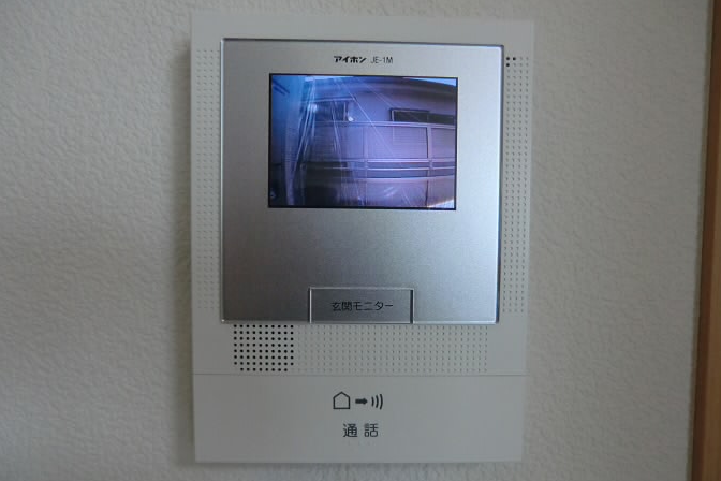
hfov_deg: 69.4
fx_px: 521
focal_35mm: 26
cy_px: 272
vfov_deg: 49.4
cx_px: 373
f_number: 3.2
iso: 400
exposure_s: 1/60
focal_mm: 4.3
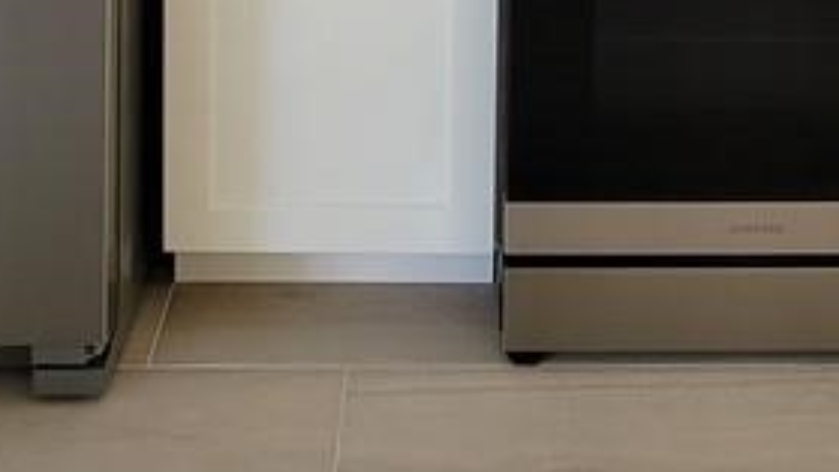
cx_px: 484
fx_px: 1157
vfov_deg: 15.9
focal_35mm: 52
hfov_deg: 39.8
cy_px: -559
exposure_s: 1/60
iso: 200
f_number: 2.2
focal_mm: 2.2
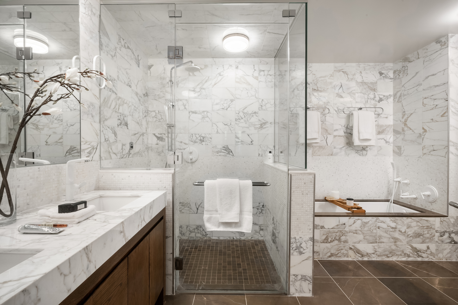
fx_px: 204
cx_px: 229
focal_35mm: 16
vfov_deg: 73.7
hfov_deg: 96.7
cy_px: 152
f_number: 16
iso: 1000
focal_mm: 16
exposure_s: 1/1.67
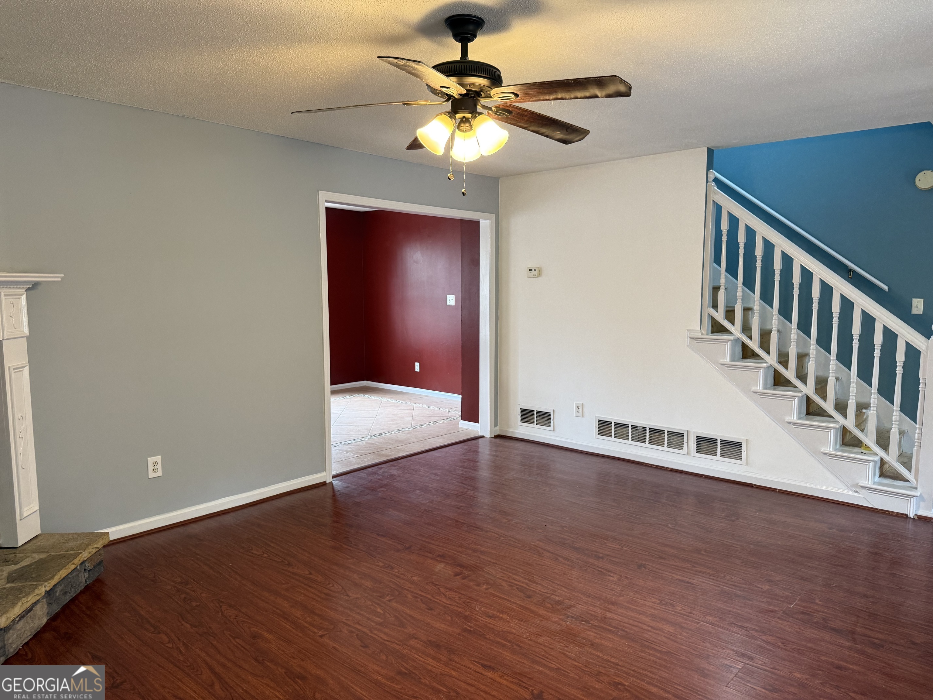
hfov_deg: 71.6
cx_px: 466
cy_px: 350
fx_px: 647
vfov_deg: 56.8
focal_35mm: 24
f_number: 1.78
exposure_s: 1/60
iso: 250
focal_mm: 6.76
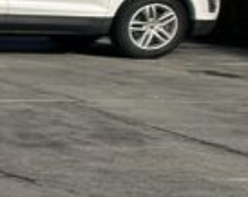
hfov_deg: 8.2
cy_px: 197
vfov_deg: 8.1
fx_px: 1392
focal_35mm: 190
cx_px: -572
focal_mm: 5.7
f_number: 1.5
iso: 50
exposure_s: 1/5882
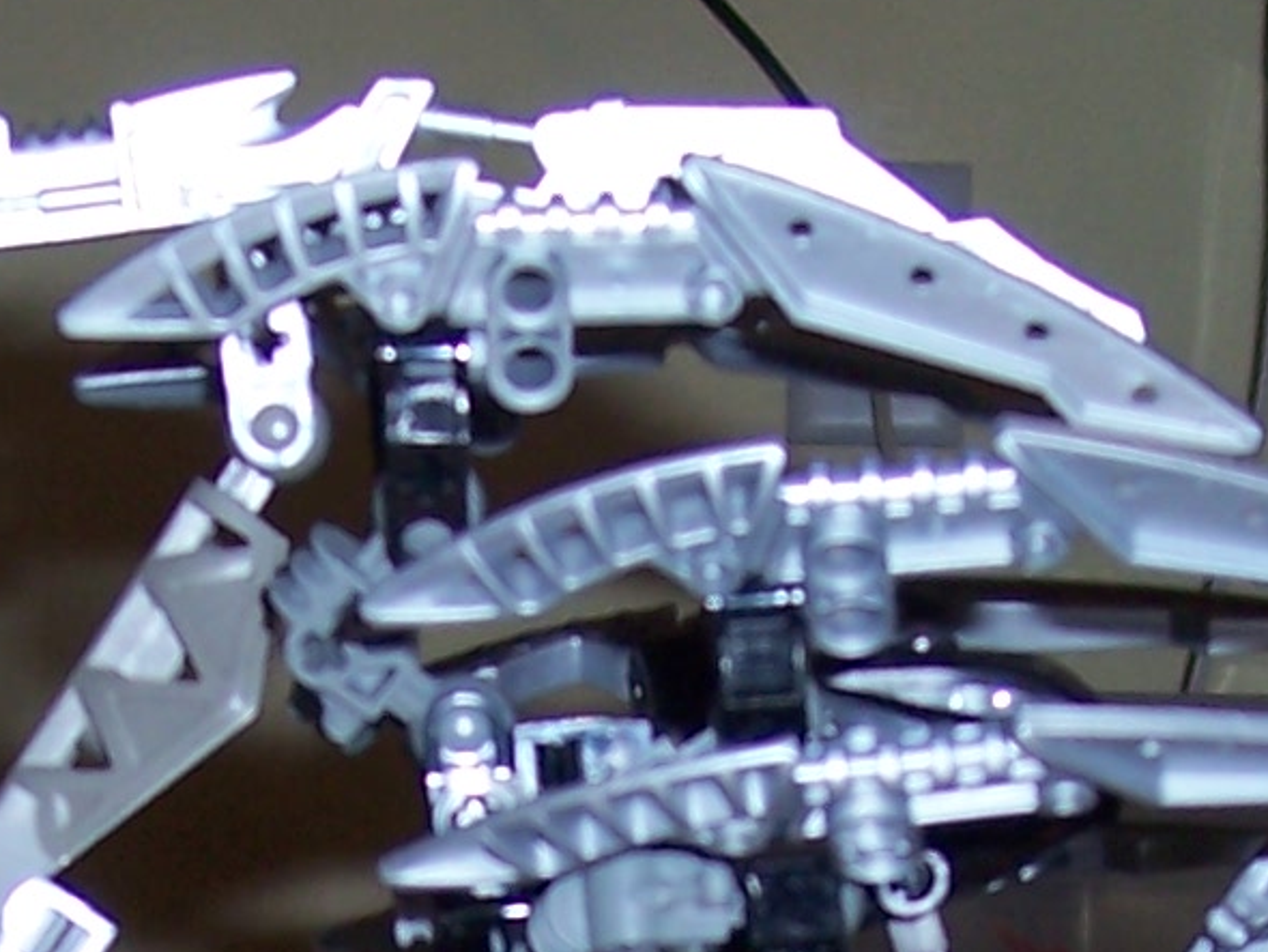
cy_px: 1584
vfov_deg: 8.8
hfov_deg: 12.0
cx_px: 585
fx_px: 6010
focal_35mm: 164
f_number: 3
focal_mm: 7
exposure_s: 1/60
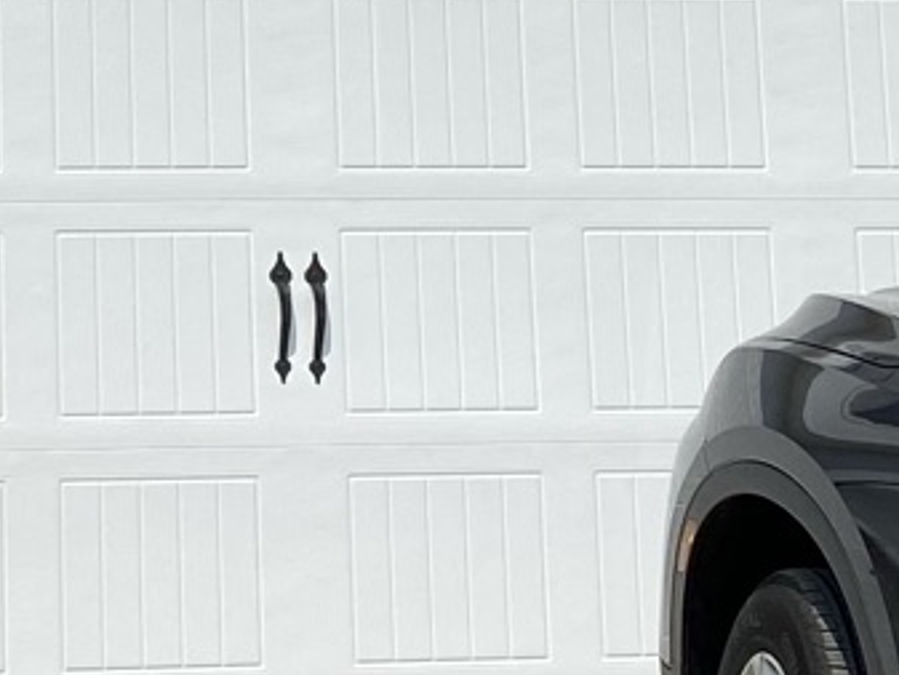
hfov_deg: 12.4
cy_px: -464
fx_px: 4105
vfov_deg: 9.1
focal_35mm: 158
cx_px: 11
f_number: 1.8
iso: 32
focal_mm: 4.25
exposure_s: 1/5495
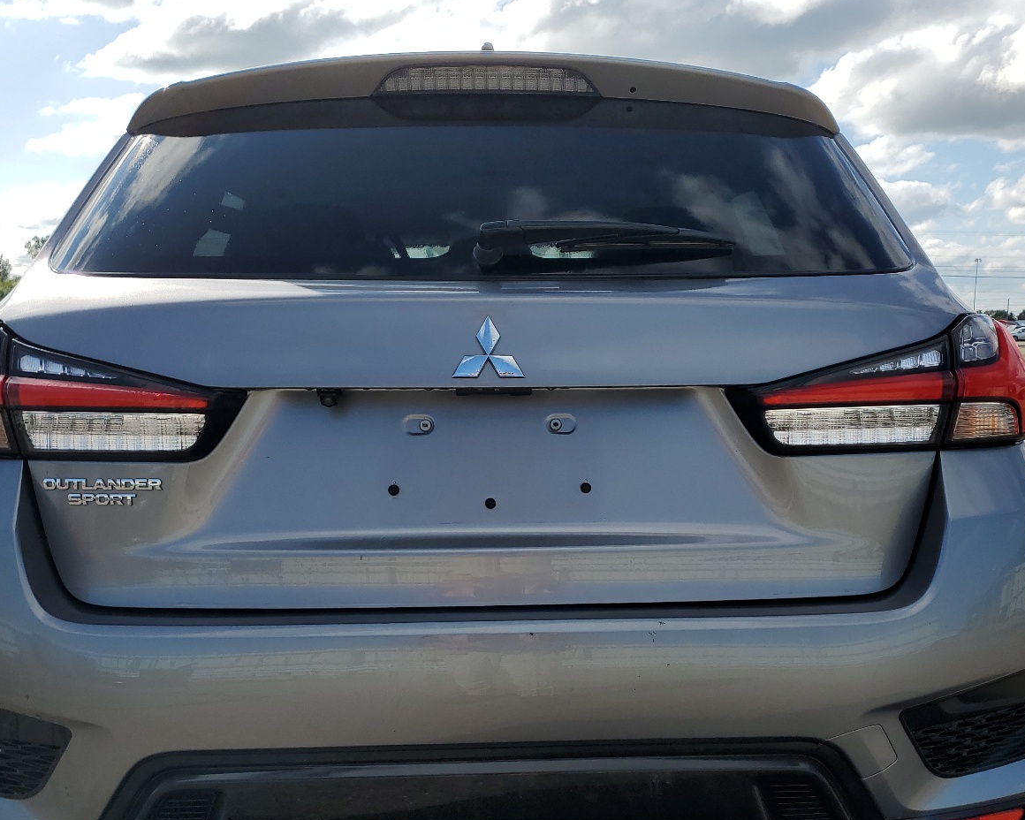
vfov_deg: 42.1
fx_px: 1062
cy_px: 484
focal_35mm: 35
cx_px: 508
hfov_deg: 51.5
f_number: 1.5
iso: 50
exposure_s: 1/3333
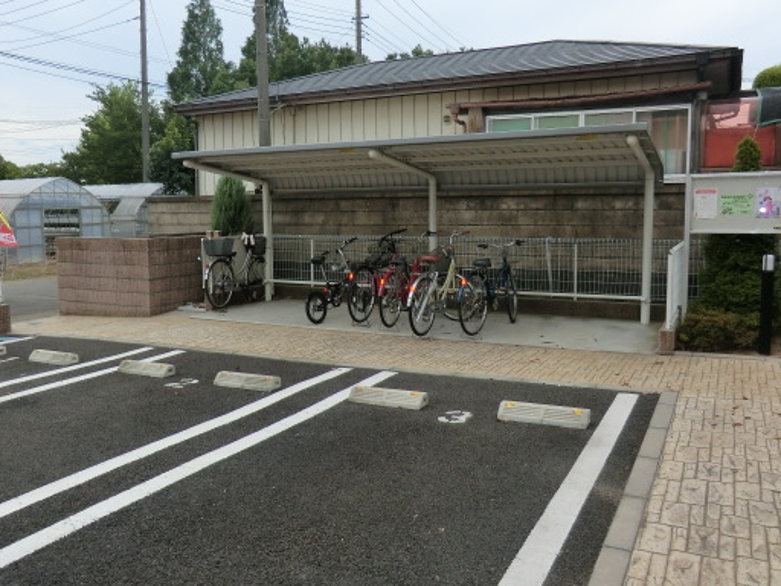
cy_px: 281
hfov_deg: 59.8
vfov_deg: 46.8
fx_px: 677
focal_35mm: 30
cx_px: 351
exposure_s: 1/640
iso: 80
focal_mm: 4.3
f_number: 3.2
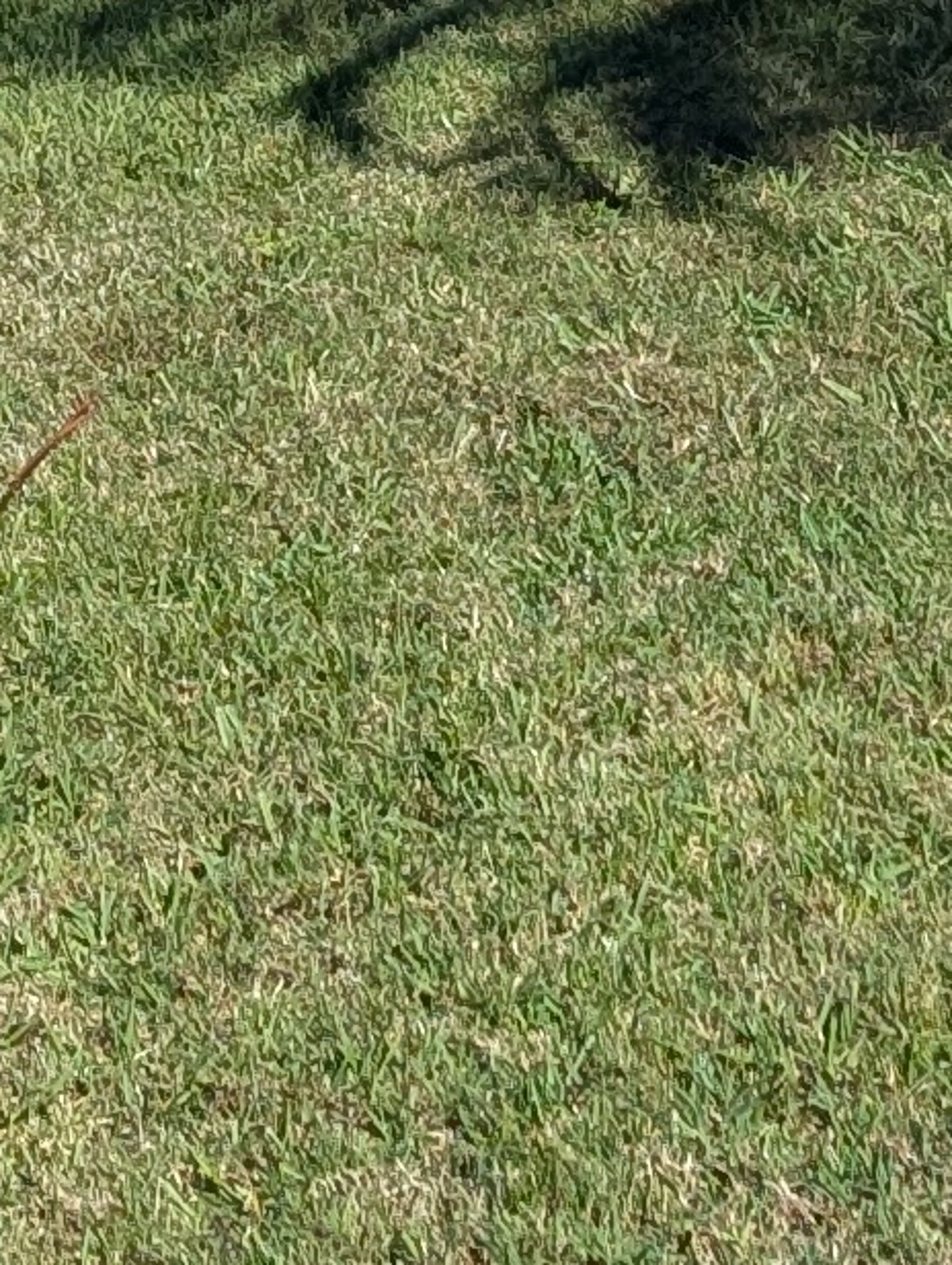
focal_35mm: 159
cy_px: -2282
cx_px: -486
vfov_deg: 10.0
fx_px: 5814
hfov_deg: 9.1
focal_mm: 6.9
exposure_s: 1/1134
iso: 20
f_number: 1.68
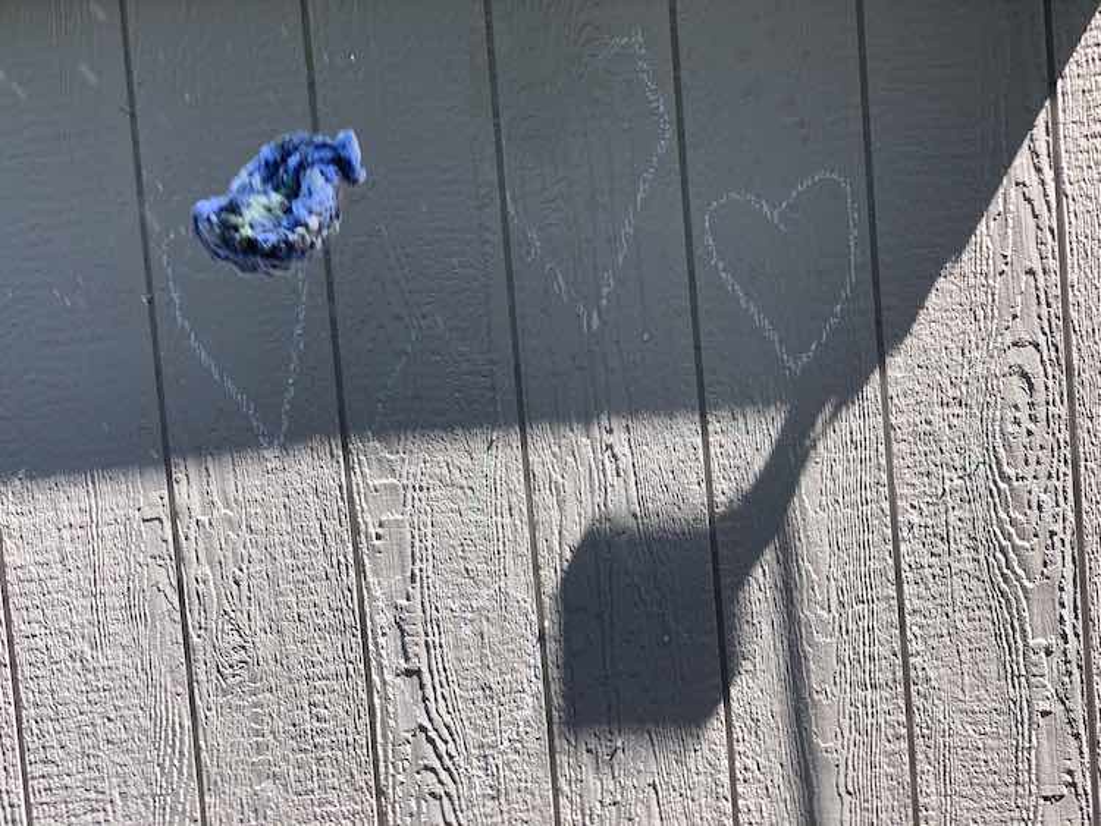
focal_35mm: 52
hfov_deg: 36.8
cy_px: 413
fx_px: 1654
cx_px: 550
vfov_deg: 28.0
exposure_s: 1/353
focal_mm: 6
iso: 16
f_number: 2.4
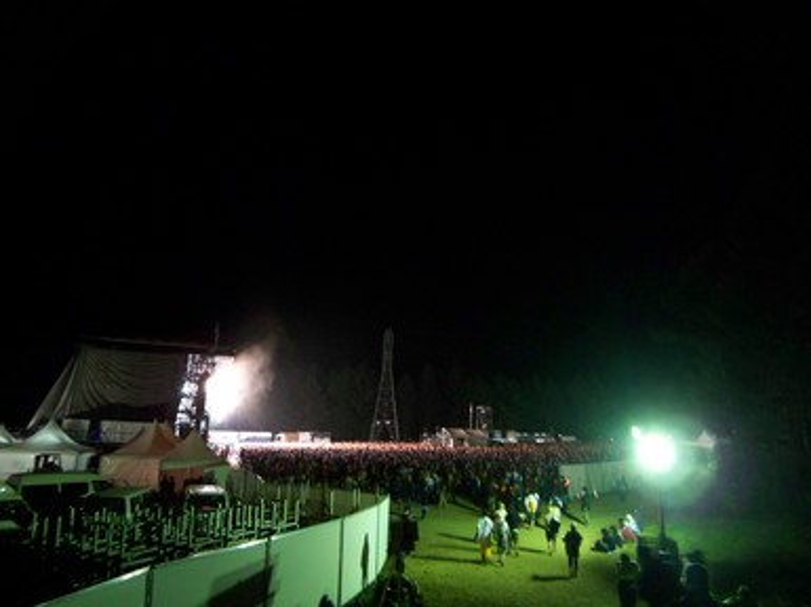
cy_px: 304
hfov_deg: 74.0
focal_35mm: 23
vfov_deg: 58.8
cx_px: 406
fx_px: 538
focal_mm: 3.8
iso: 200
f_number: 2.8
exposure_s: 1/8
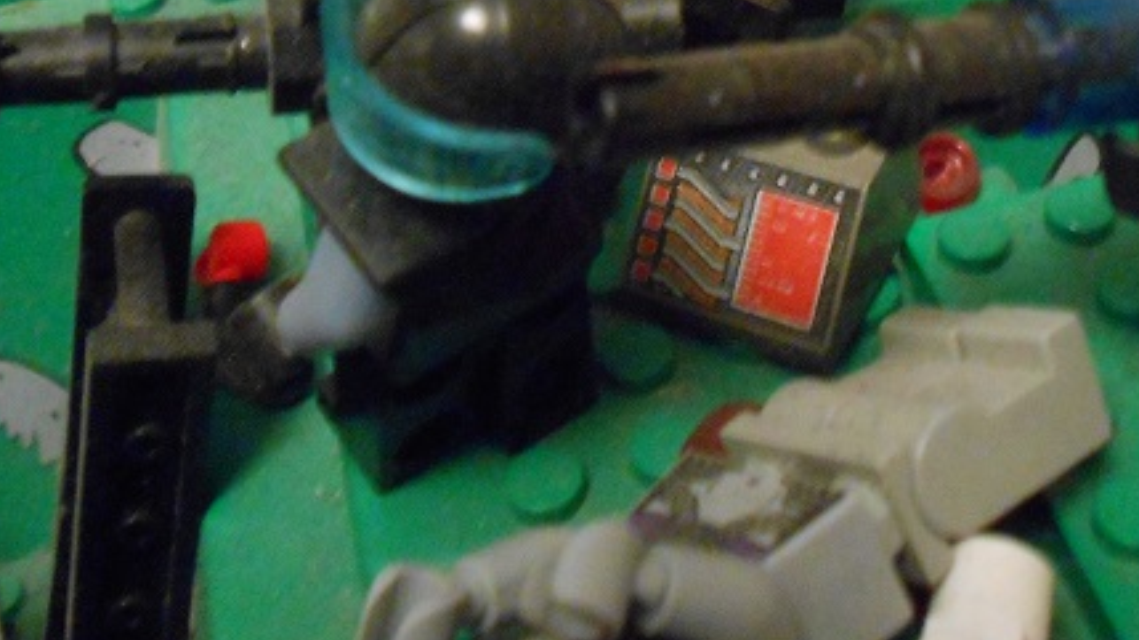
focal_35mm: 61
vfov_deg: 18.8
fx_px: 1842
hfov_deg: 34.1
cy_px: -106
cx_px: 749
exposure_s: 1/3
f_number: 3.8
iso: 800
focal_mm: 5.3
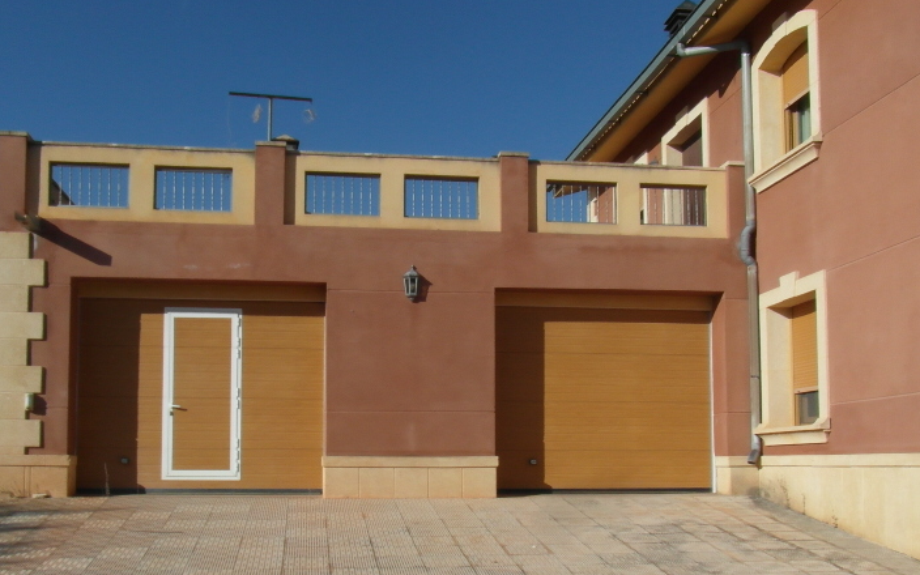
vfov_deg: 33.9
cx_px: 431
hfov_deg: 52.7
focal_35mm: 37
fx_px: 928
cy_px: 412
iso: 80
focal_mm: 4
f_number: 7.3
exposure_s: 1/250
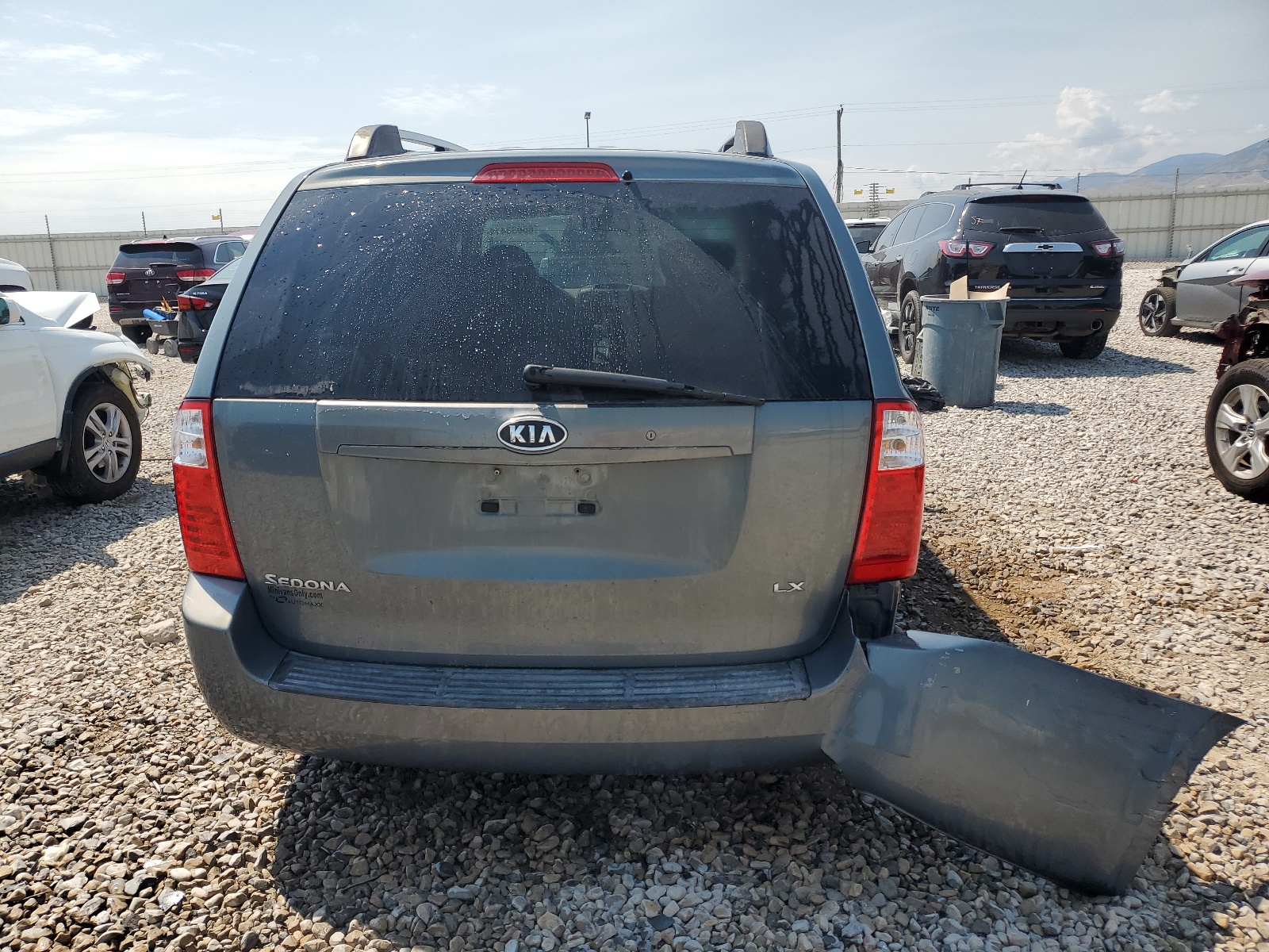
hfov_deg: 67.3
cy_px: 476
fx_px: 953
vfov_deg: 53.1
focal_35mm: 26
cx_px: 634
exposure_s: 1/3333
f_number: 1.5
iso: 50
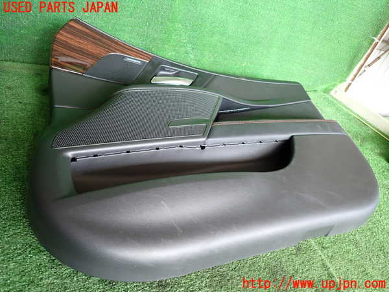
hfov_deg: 69.4
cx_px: 194
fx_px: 281
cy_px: 146
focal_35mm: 25
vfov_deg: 54.9
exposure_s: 1/125
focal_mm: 4.5
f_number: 2
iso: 250
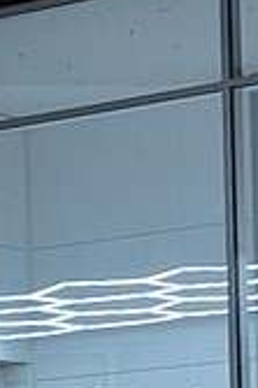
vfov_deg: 8.6
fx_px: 2467
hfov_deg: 5.9
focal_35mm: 229
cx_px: -93
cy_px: 706
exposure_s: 1/213
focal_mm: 5.54
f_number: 1.8
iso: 40
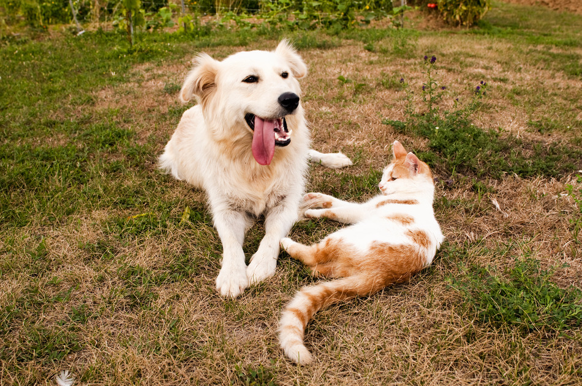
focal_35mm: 36
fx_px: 581
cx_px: 291
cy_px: 193
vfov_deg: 36.8
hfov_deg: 53.2
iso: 200
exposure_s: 1/100
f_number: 5.6
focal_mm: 24
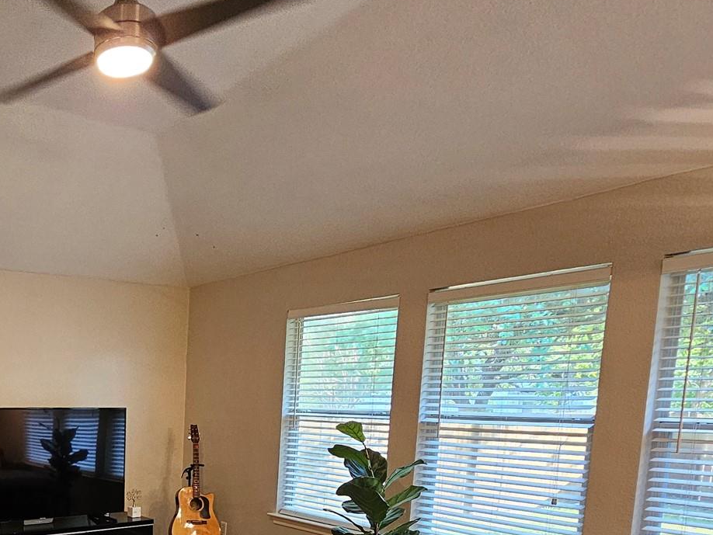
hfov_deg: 52.7
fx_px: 597
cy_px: 473
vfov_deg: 44.3
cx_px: 50
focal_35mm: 29
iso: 320
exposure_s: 1/40
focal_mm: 2.2
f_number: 2.2
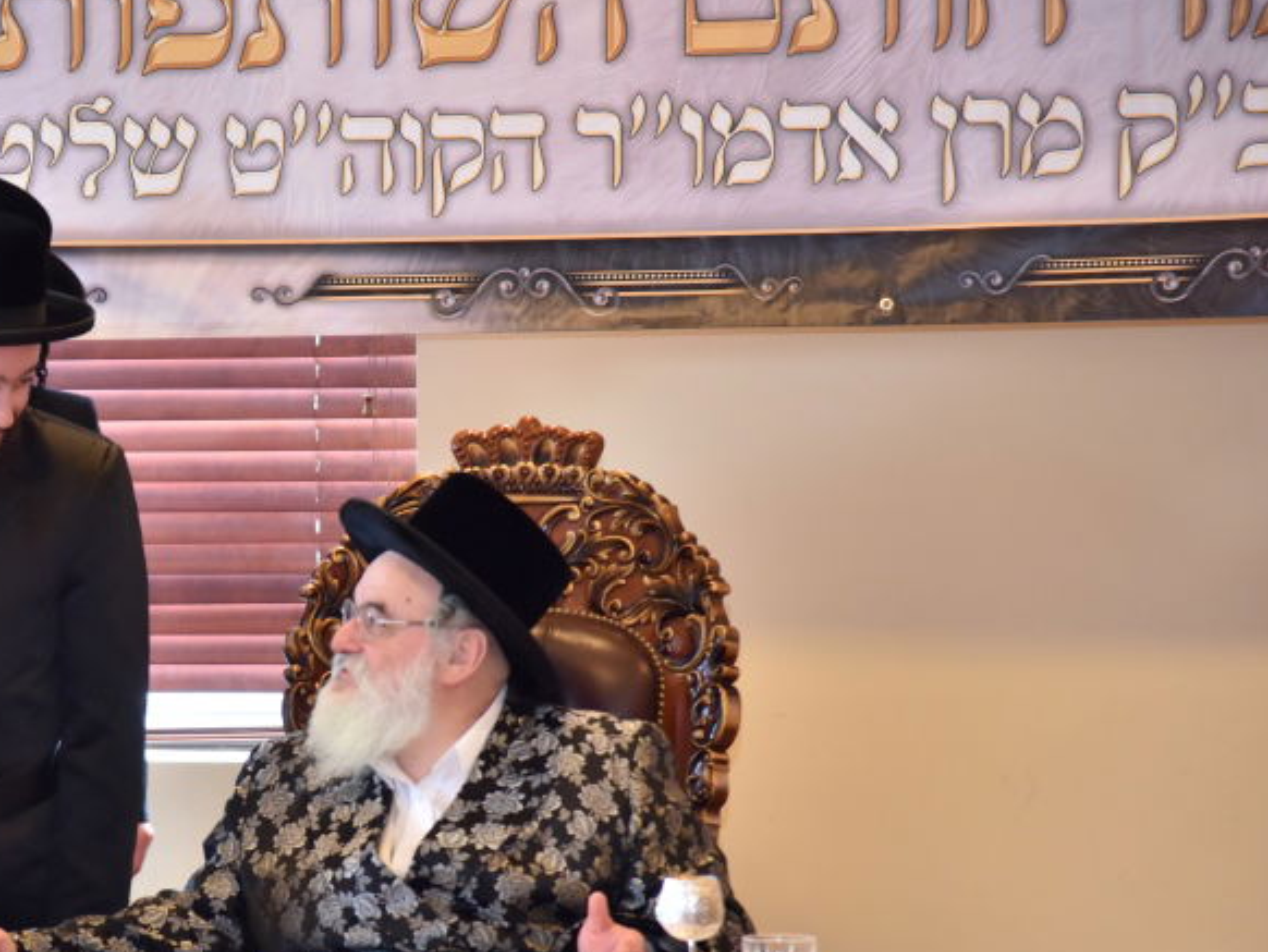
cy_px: 666
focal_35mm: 203
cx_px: 176
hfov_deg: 9.7
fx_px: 7439
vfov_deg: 7.3
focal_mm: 120
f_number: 4
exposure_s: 1/125
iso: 1600
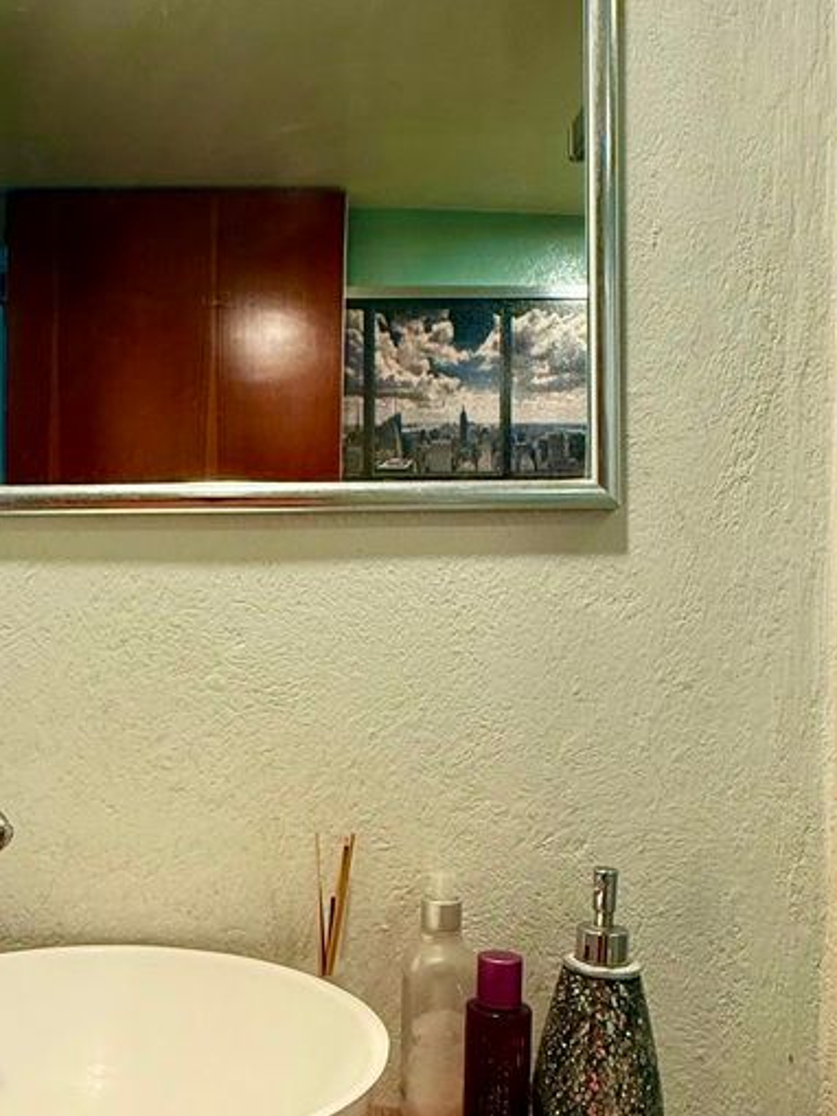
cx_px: 250
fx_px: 1063
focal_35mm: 33
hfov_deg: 42.1
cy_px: 677
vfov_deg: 54.9
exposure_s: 1/120
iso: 250
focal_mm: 2.22
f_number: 2.2
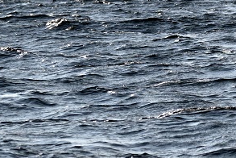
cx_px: 427
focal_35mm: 563
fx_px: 3694
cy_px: -4
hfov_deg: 3.6
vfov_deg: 2.4
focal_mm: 110
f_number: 4.5
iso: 250
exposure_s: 1/8000
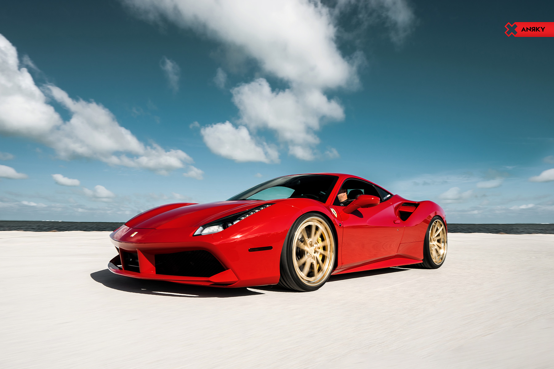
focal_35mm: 26
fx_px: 400
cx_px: 277
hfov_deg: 69.4
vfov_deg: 49.6
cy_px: 184
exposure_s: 1/50
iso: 64
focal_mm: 26
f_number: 10
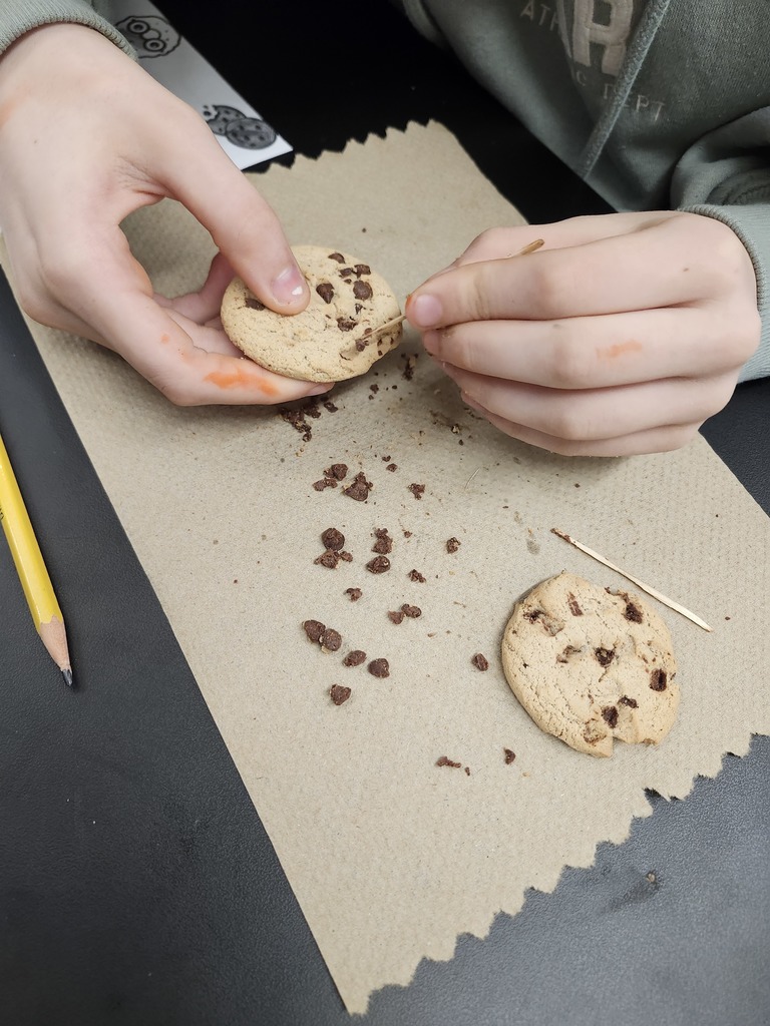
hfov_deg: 58.9
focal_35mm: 23
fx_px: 682
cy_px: 513
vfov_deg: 73.9
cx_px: 385
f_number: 1.8
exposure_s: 1/120
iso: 400
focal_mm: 5.54
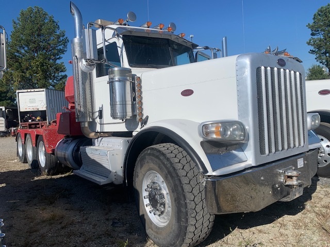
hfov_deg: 67.3
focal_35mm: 26
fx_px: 248
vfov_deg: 53.1
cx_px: 165
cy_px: 124
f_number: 1.8
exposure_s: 1/5128
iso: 25
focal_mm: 4.25
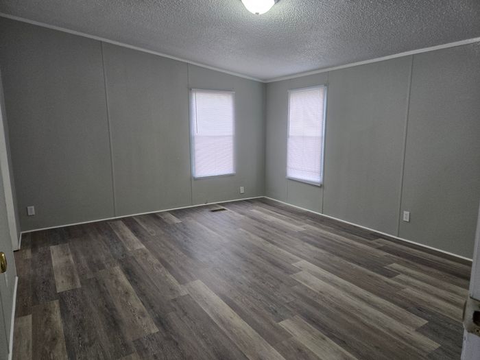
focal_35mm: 23
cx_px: 240
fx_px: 319
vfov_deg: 58.9
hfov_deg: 73.9
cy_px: 180
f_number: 1.8
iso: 250
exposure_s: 1/120
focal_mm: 5.4
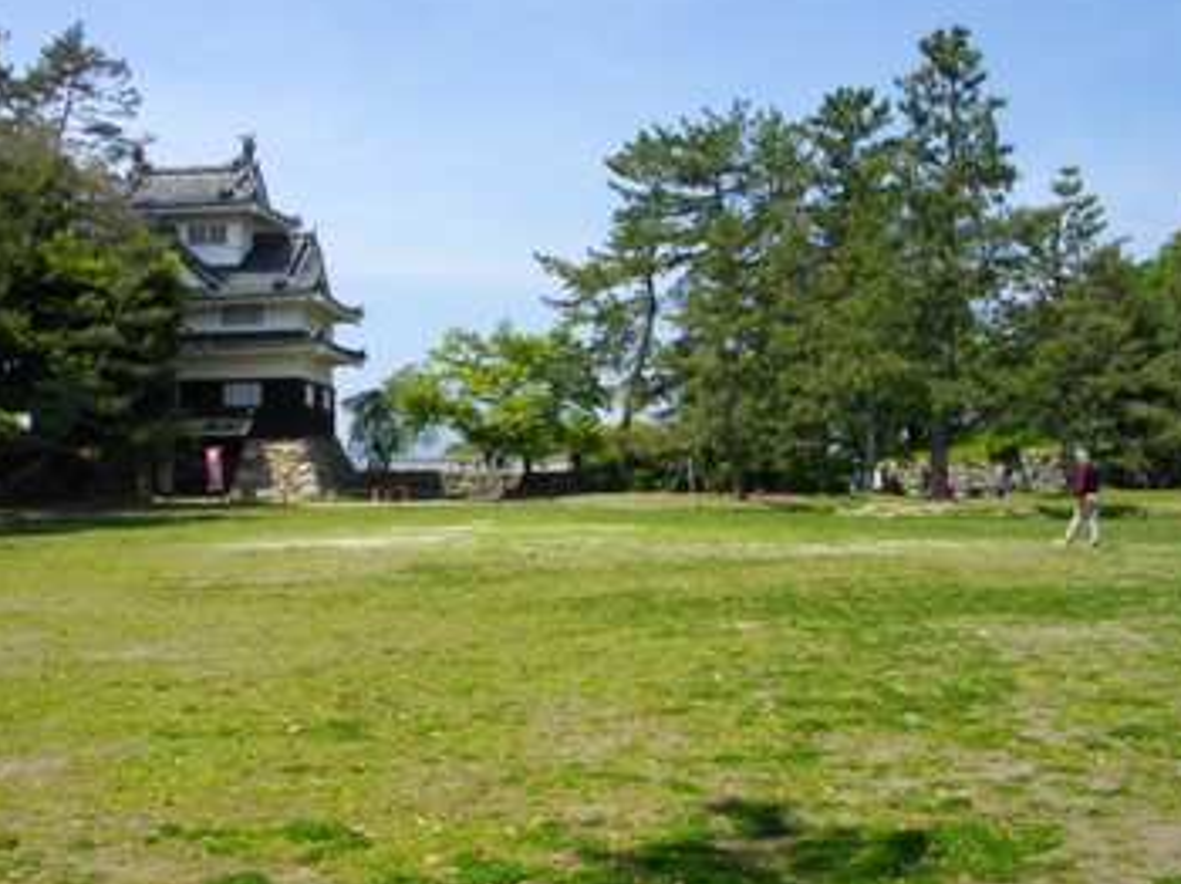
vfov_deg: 35.1
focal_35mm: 41
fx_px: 1398
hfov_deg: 45.8
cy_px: 489
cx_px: 580
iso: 100
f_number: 5.5
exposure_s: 1/400
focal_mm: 5.7
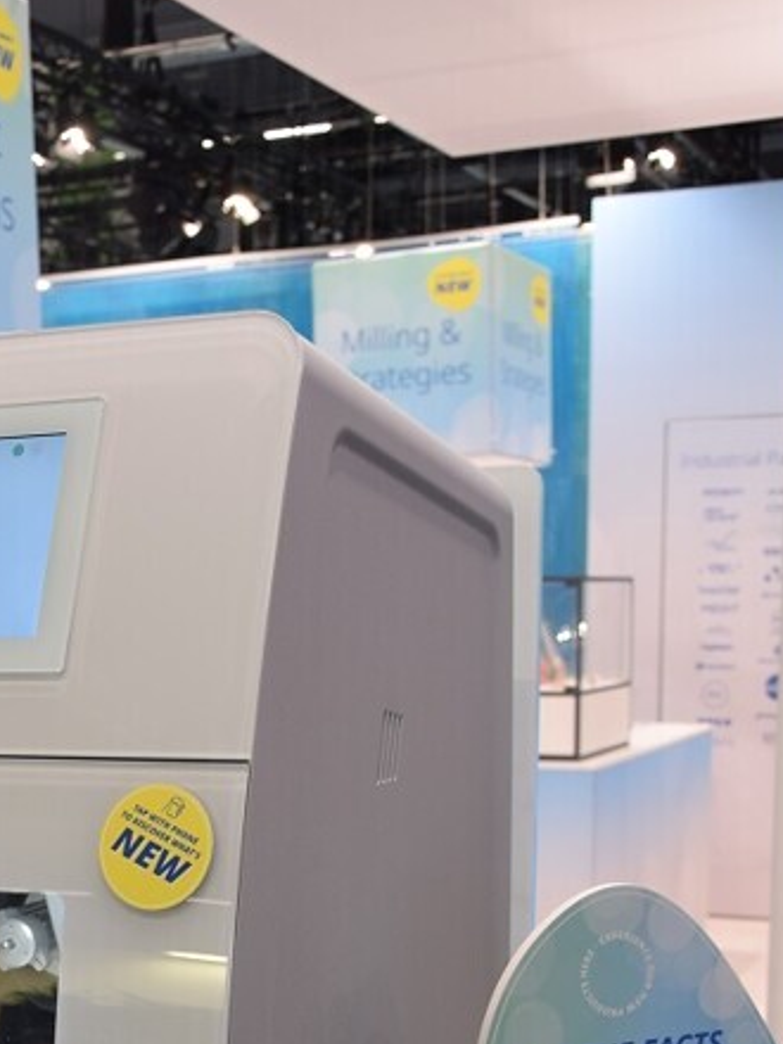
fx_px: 1960
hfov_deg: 22.3
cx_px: 153
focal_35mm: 65
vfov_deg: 28.7
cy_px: 935
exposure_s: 1/100
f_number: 5
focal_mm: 22
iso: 400
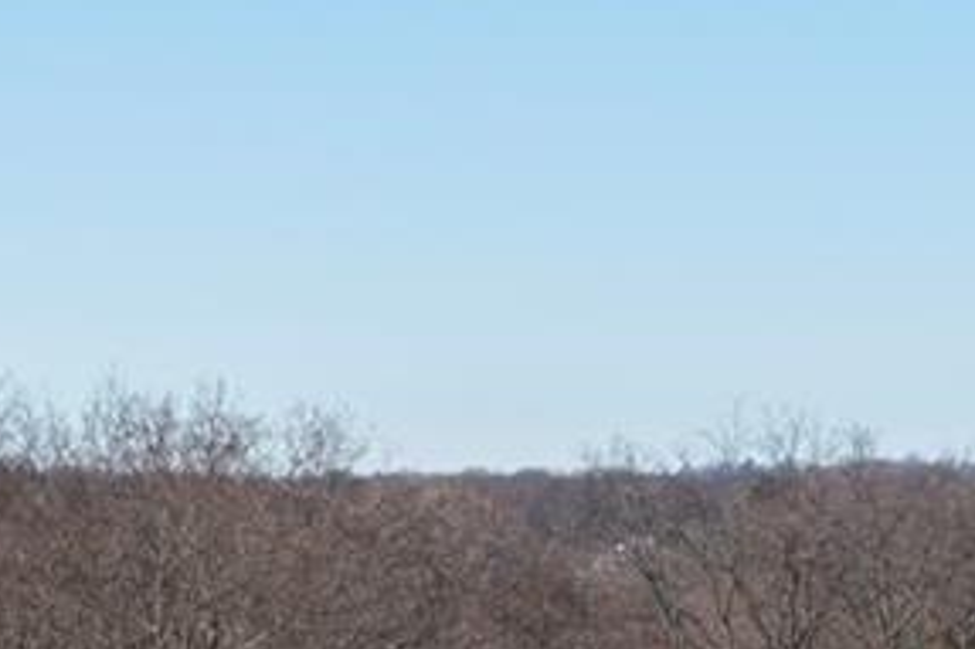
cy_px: 2108
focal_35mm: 200
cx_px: 272
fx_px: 5413
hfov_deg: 10.3
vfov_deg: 6.2
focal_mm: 10.26
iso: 100
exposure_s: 1/640
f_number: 6.3
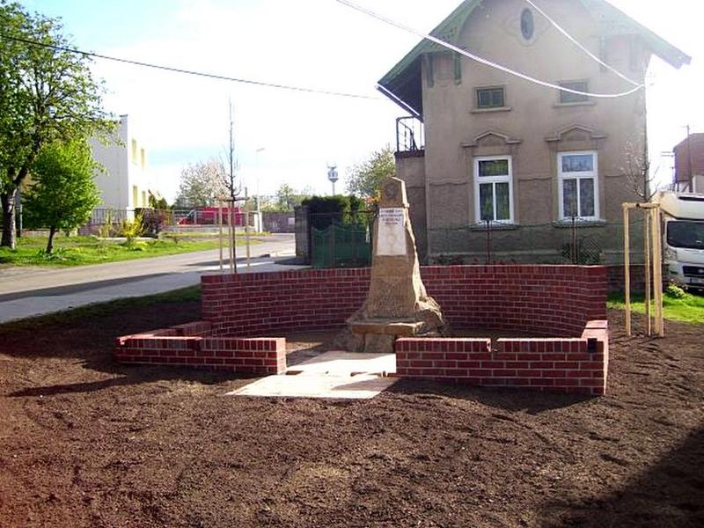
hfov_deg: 50.1
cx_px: 352
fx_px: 752
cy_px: 264
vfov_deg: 38.7
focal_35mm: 37
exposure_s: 1/500
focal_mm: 6
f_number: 2.7
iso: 80
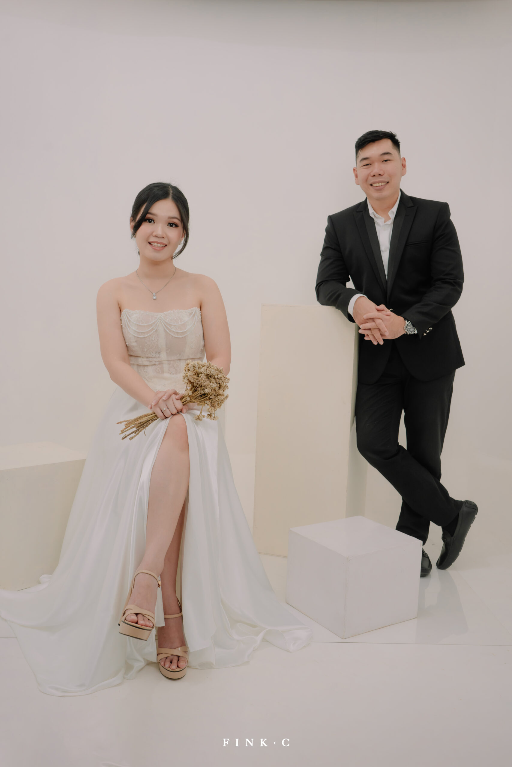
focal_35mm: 33
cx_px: 256
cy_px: 384
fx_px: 704
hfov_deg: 40.0
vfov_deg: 57.2
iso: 800
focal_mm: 33
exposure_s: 1/100
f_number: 5.6
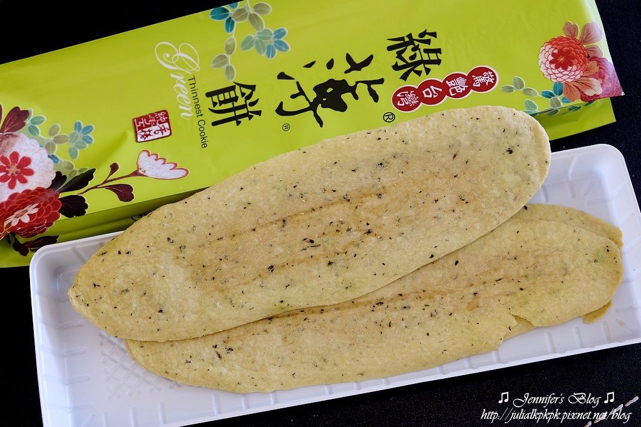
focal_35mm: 56
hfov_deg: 35.6
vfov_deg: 24.2
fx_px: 997
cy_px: 214
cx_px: 320
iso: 320
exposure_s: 1/30
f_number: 4
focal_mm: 37.4
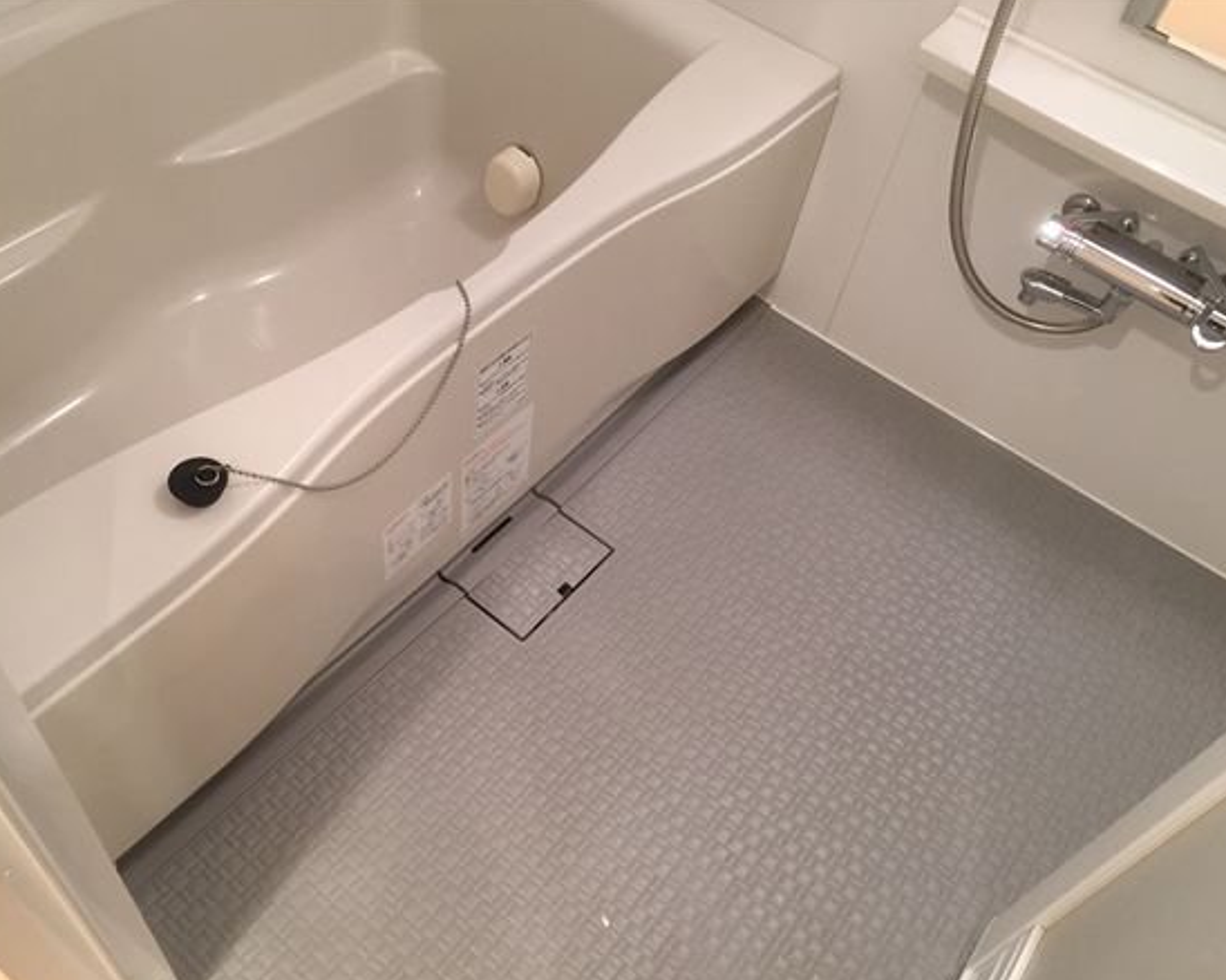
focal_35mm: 31
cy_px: 492
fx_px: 1124
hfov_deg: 57.1
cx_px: 573
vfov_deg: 47.1
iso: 160
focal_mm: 4.15
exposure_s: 1/33
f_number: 2.2
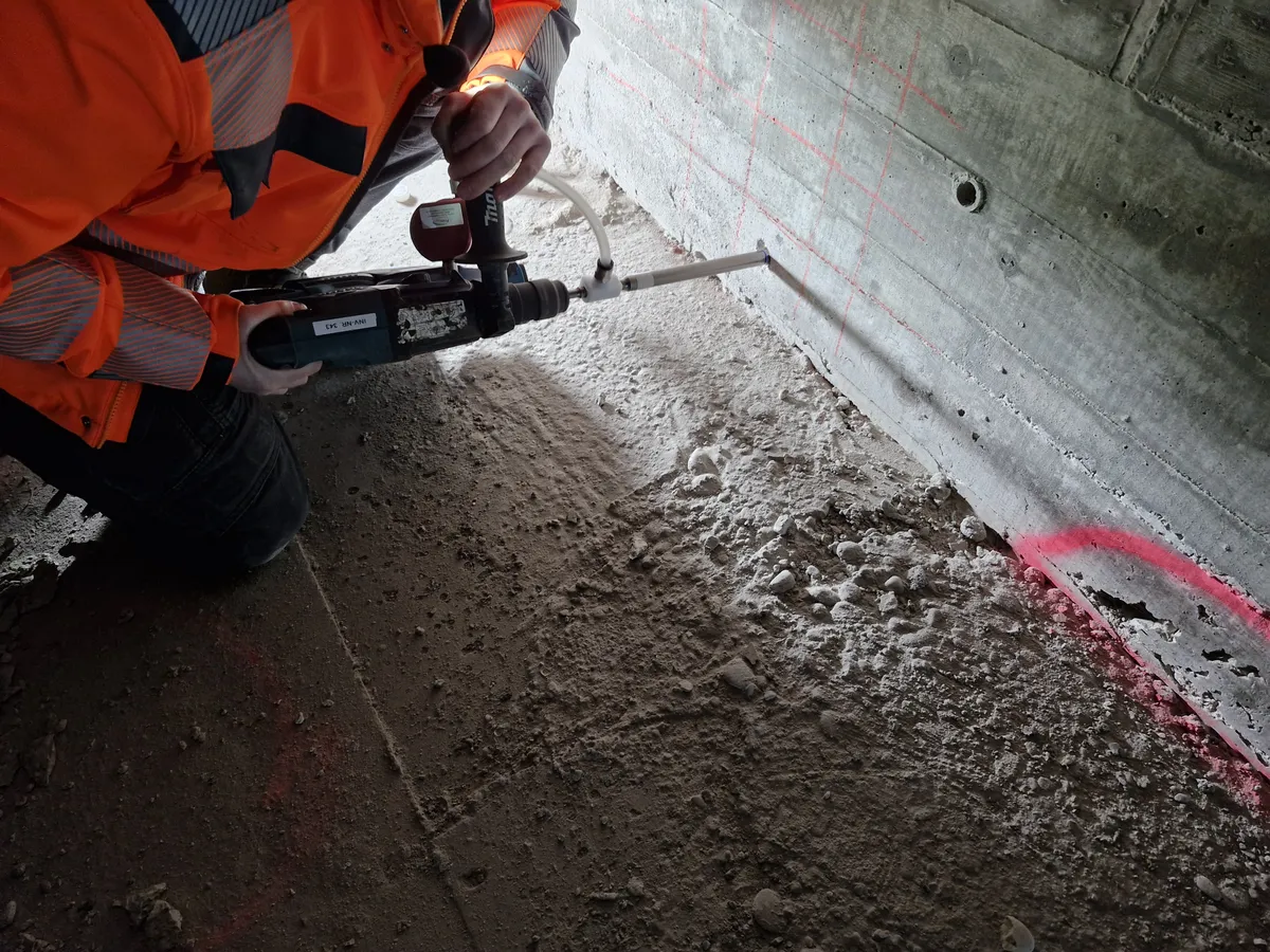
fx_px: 844
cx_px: 635
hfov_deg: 73.9
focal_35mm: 23
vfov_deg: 58.9
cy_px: 476
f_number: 1.8
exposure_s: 1/51
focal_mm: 5.54
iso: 200
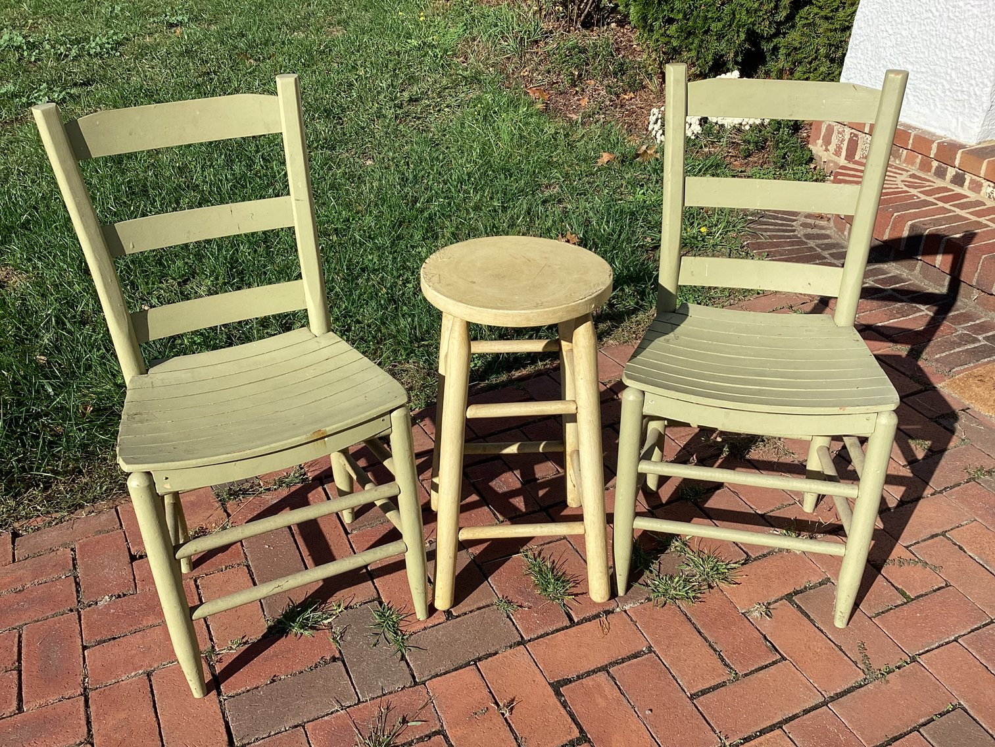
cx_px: 498
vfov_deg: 45.4
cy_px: 374
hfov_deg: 58.3
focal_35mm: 31
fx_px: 891
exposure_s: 1/1253
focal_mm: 3.3
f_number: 2.4
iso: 25
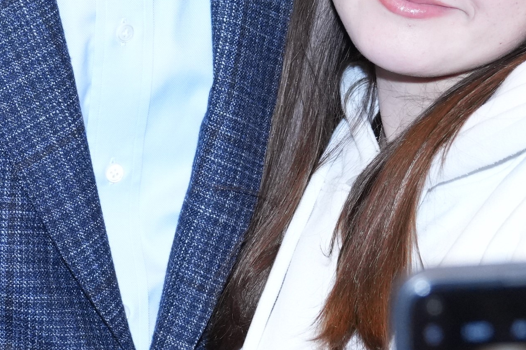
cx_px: 221
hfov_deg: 10.8
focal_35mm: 191
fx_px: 2790
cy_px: -223
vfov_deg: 7.0
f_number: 4.5
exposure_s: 1/160
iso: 1600
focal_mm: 39
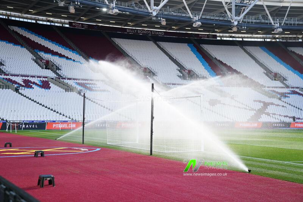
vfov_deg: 22.3
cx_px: 152
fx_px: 513
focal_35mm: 61
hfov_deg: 32.9
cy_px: 101
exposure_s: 1/500
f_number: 2.8
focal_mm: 61
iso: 160
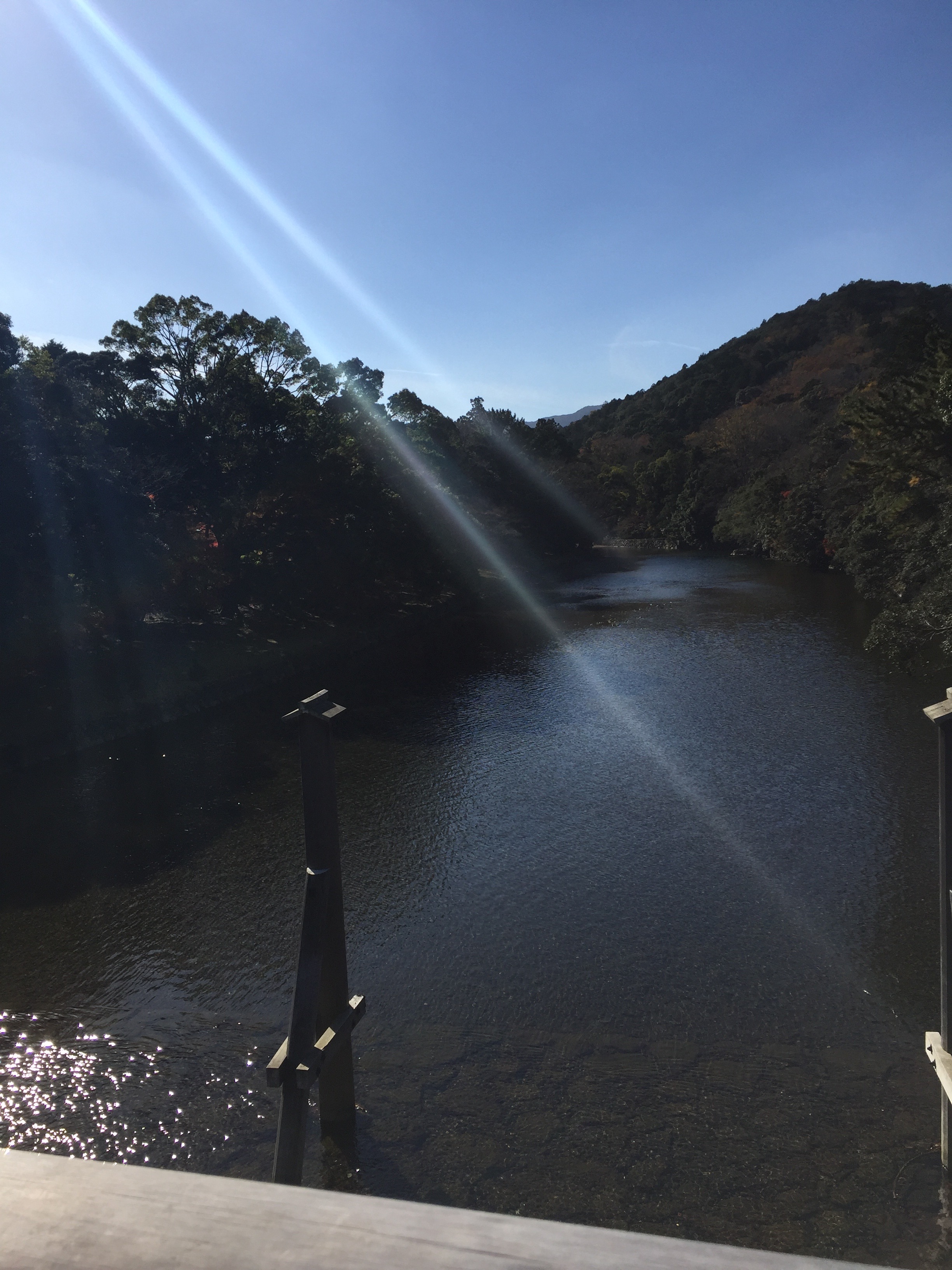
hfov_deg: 48.2
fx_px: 1063
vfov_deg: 61.7
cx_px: 476
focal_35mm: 29
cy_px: 635
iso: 32
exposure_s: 1/3968
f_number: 2.2
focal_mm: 4.15
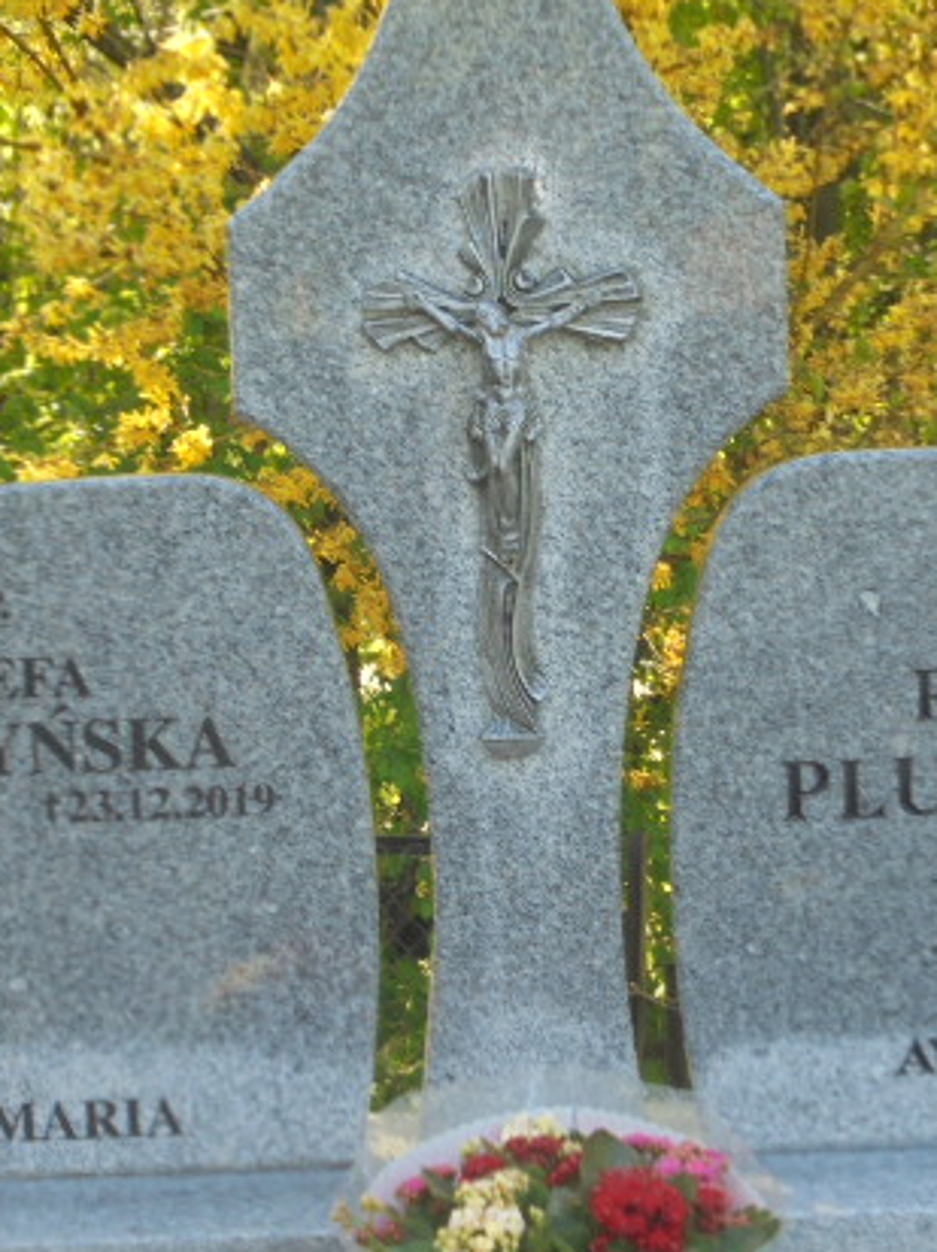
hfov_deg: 19.3
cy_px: 591
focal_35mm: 76
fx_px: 2747
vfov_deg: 25.7
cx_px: 540
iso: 100
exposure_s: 1/60
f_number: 4.8
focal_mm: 8.9
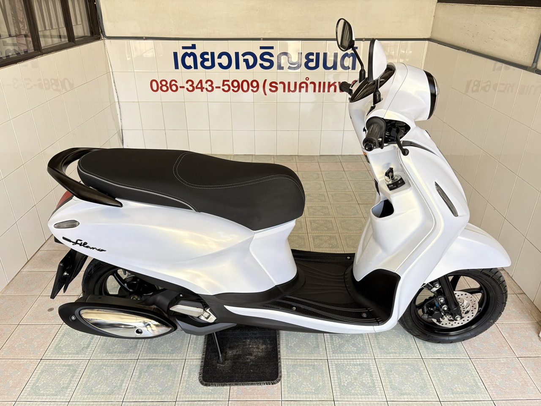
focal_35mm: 26
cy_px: 203
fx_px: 406
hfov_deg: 67.3
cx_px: 270
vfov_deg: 53.1
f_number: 1.6
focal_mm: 5.96
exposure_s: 1/121
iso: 100
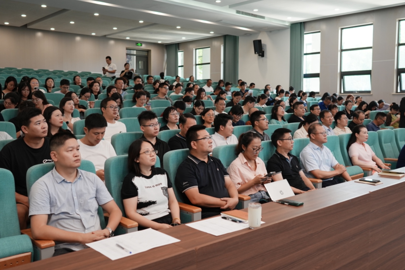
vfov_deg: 36.9
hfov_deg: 53.1
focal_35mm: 36
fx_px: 405
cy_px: 135
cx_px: 202
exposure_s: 1/160
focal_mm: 24
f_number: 2.8
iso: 200
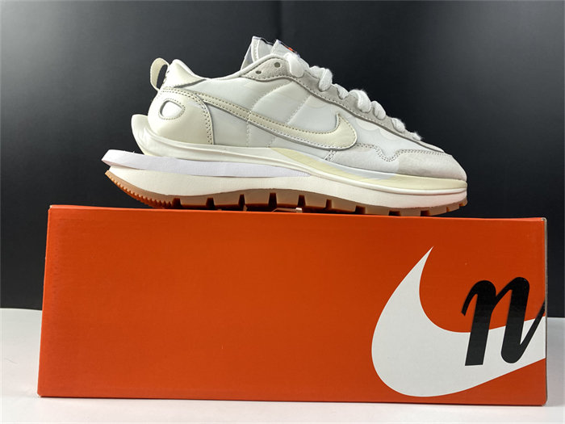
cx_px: 282
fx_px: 424
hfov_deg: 67.3
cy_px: 212
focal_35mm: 26
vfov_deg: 53.1
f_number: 1.8
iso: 100
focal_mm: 4.25
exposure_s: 1/100
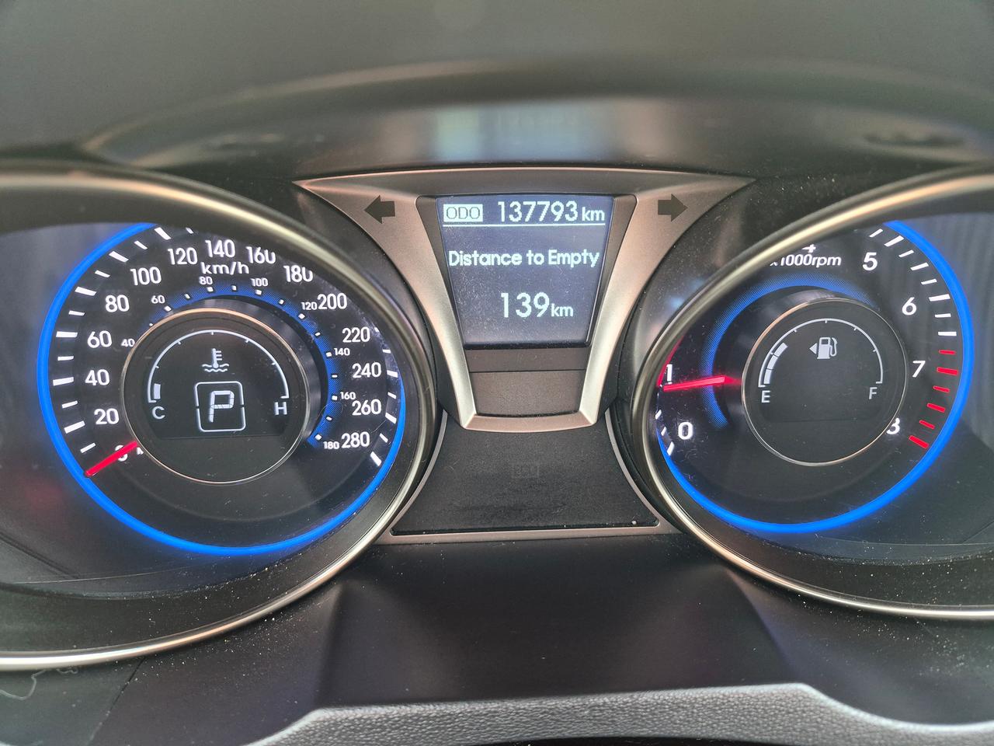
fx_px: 660
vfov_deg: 58.9
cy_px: 373
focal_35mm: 23
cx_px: 497
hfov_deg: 73.9
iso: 500
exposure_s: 1/120
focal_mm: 5.4
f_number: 1.8
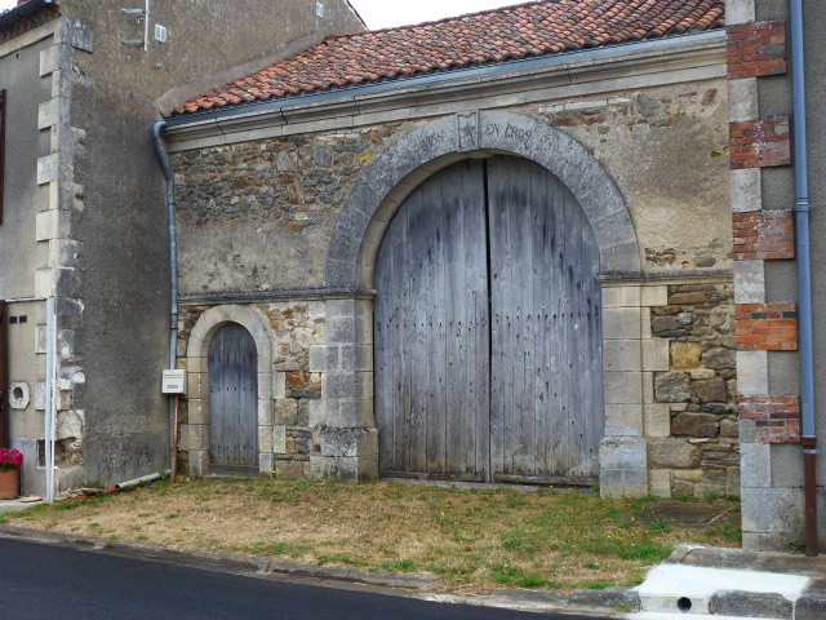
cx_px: 413
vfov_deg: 33.6
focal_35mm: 43
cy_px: 310
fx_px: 1026
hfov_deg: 43.9
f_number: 3.9
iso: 100
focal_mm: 7.4
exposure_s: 1/200
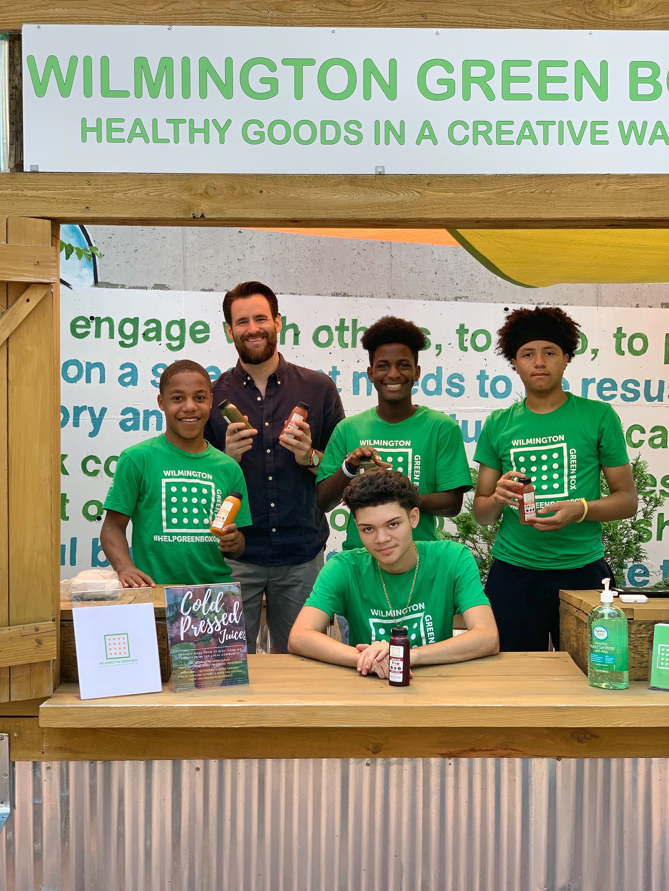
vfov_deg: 36.8
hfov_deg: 28.0
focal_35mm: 52
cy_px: 446
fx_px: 1340
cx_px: 334
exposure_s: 1/159
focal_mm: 6
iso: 16
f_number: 2.4
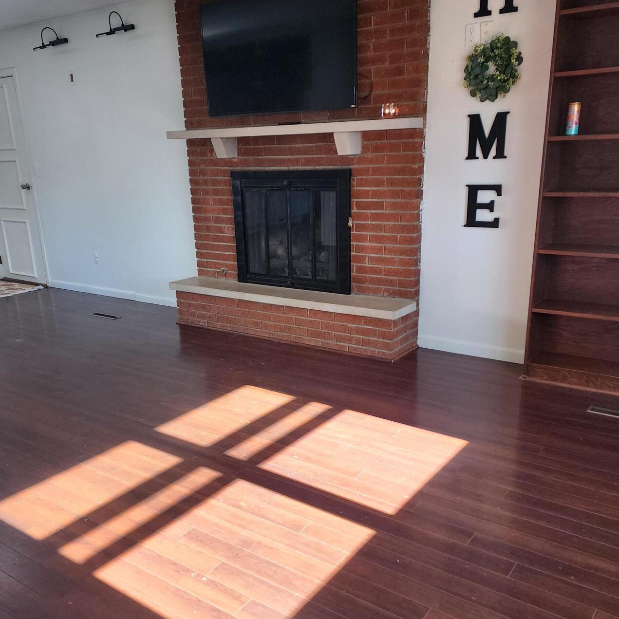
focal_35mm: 32
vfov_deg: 51.0
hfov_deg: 51.1
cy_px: 346
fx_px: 647
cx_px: 292
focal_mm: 6.4
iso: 125
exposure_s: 1/180
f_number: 1.8
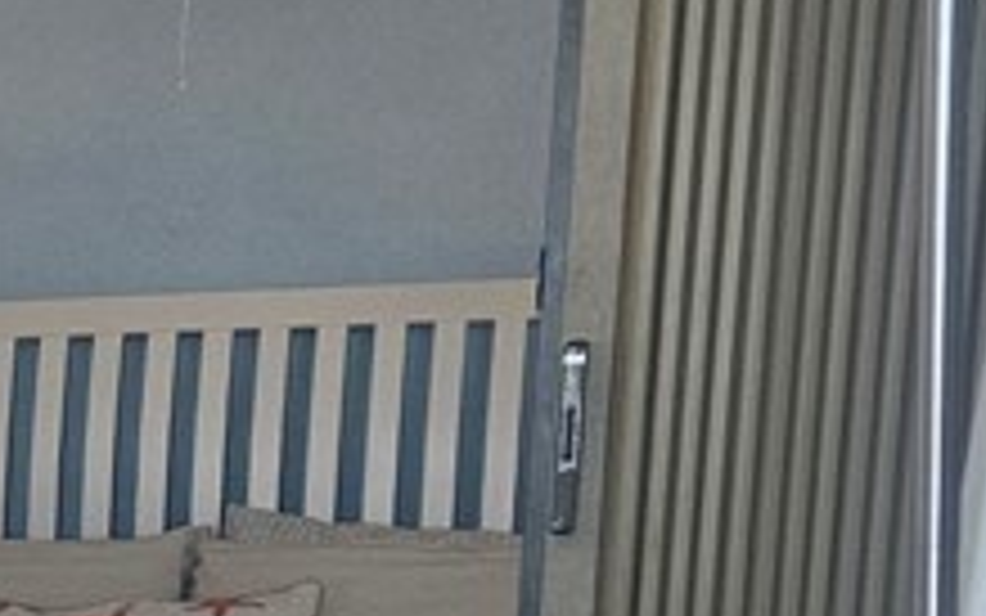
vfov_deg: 11.1
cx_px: -1279
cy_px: 904
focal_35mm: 114
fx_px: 3064
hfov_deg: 13.8
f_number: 1.7
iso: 250
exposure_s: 1/170
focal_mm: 6.3
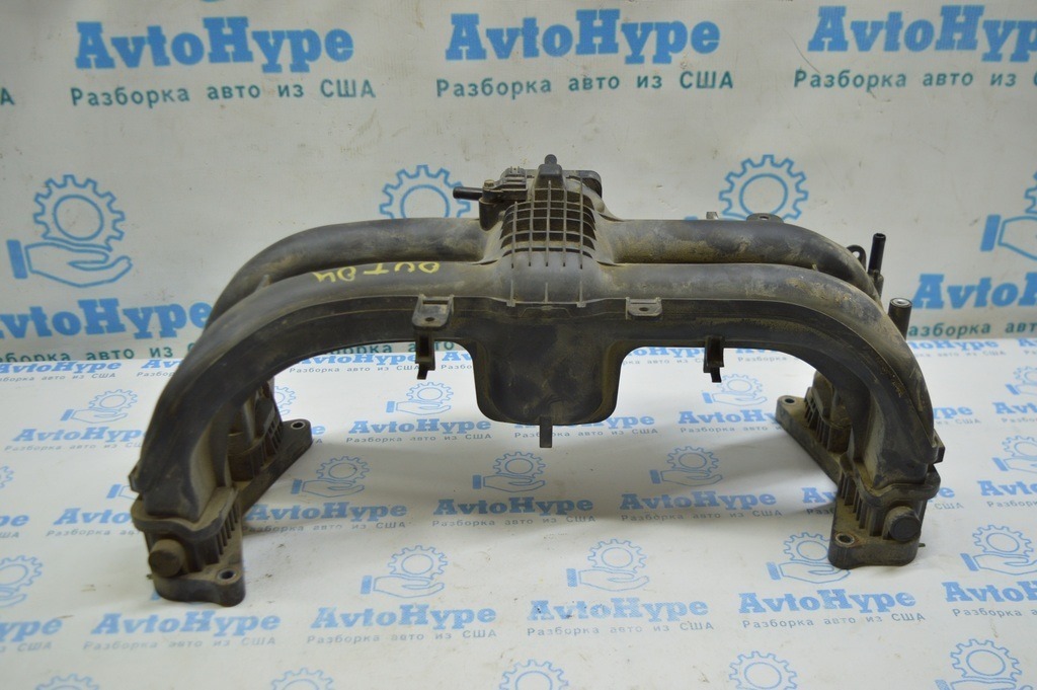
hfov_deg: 53.2
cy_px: 345
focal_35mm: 36
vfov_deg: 36.8
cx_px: 518
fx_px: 1036
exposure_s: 1/60
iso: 400
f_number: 4
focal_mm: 24
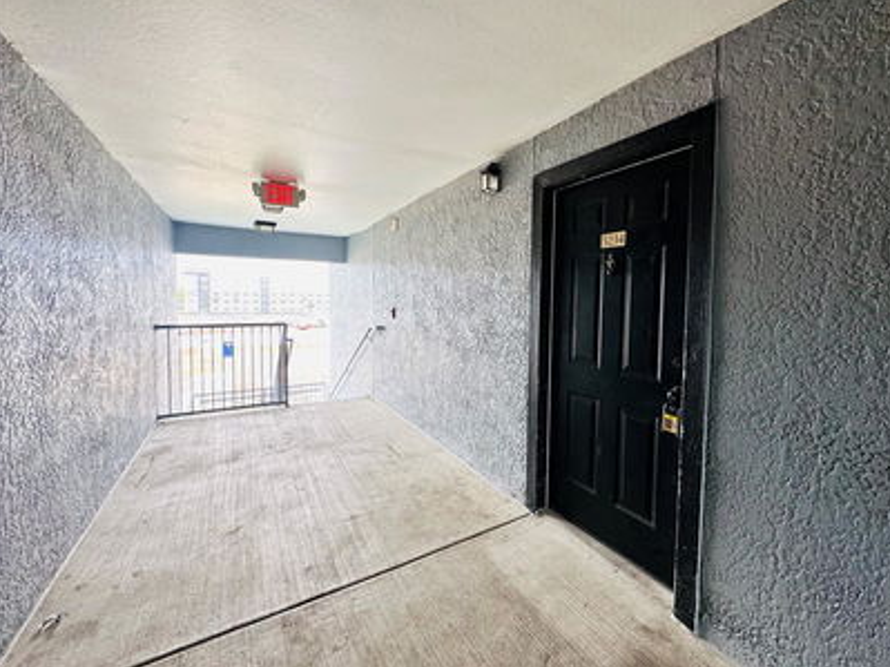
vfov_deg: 81.6
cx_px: 470
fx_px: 386
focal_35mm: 15
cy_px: 312
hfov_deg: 98.1
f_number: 2.2
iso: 80
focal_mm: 2.22
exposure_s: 1/99
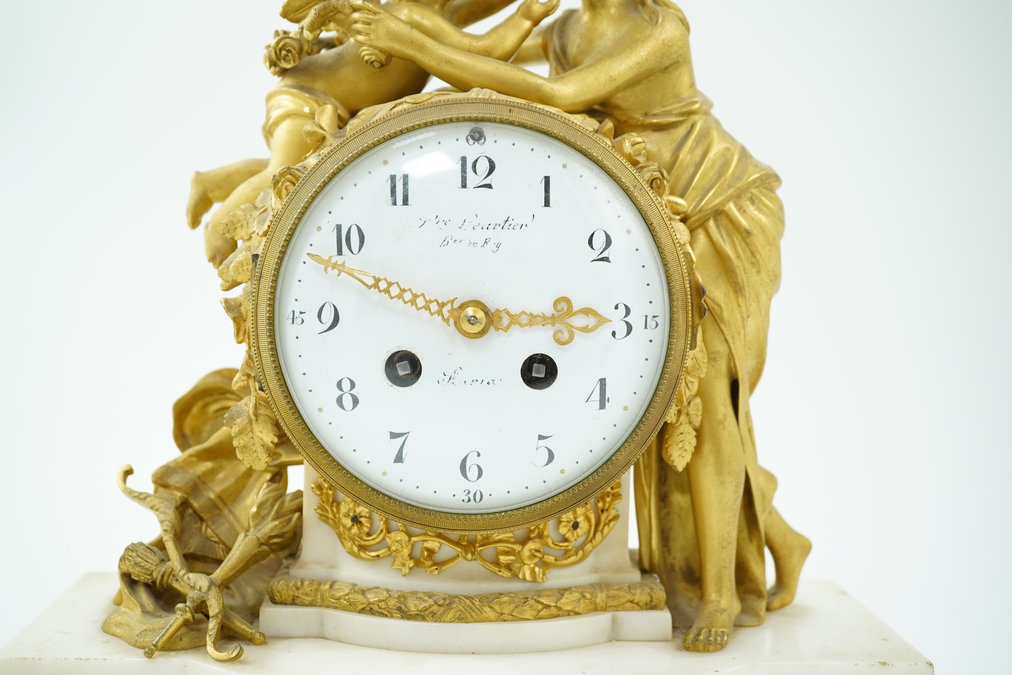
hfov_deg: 43.6
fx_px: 1265
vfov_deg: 29.9
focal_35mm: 45
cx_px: 506
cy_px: 338
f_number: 7.1
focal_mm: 30
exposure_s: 1/60
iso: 640
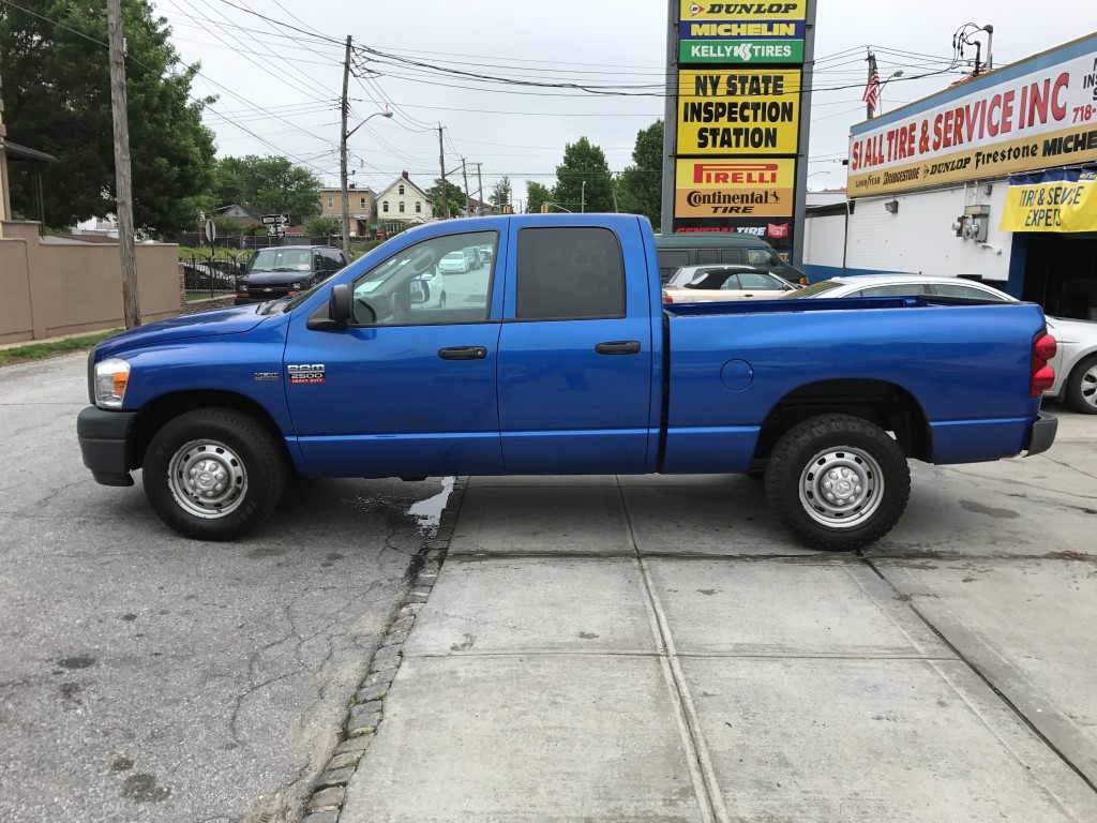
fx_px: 887
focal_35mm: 28
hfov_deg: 63.4
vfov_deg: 49.7
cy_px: 412
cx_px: 548
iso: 20
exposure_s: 1/1212
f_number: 1.8
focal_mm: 3.99
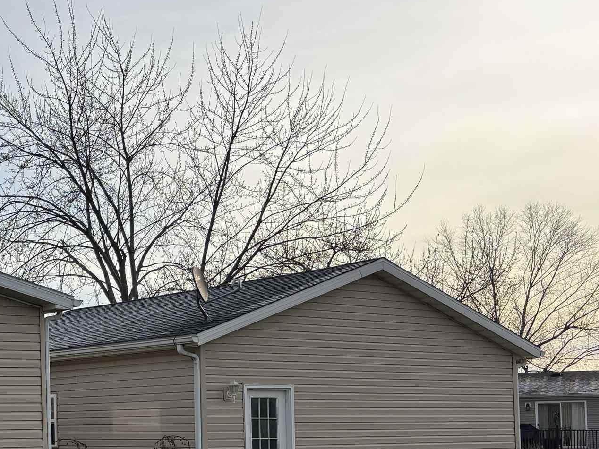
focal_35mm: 63
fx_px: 1090
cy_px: 373
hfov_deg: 27.6
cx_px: -87
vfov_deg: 22.9
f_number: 1.6
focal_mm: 5.96
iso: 50
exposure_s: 1/3937
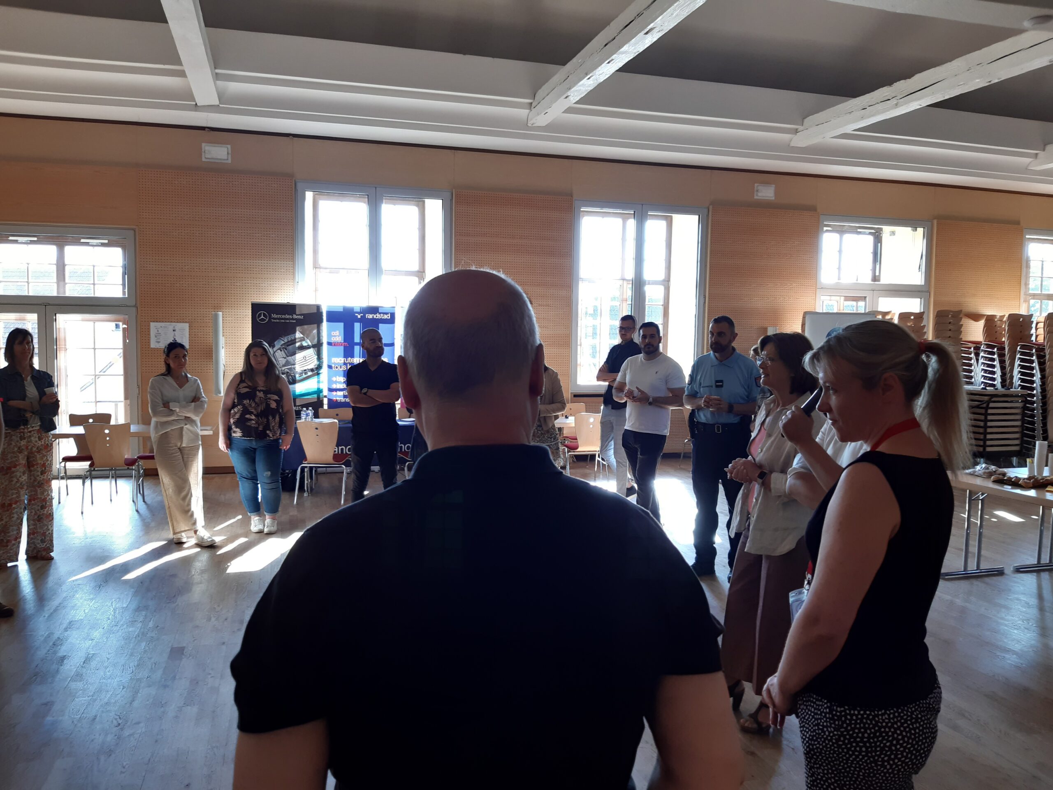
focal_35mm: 26
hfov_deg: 67.3
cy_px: 395
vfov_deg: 53.1
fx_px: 791
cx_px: 526
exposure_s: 1/50
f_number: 1.7
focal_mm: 3.92
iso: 50
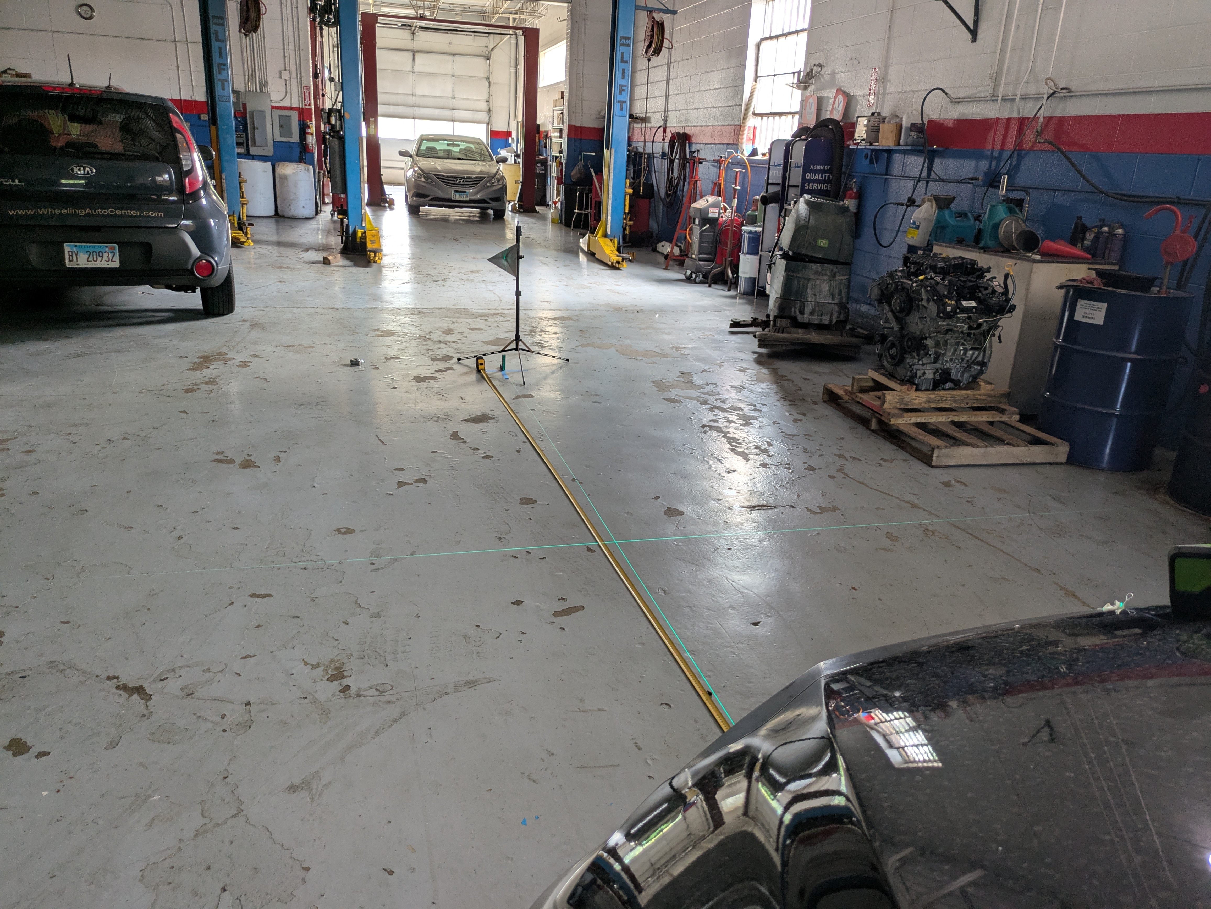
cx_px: 606
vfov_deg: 54.9
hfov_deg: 69.4
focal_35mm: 25
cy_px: 454
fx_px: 875
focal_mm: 5.43
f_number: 1.89
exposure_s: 1/30
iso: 85
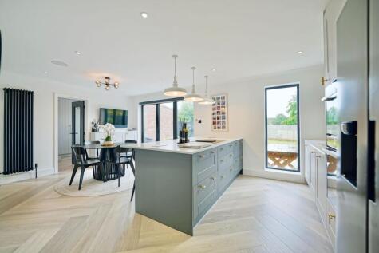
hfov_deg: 104.2
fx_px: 147
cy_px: 126
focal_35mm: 14
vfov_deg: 81.2
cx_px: 190
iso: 125
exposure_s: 1/80
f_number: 3.2
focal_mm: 14
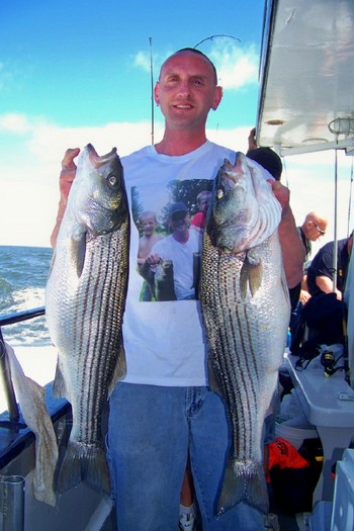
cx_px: 169
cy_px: 268
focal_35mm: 38
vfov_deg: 50.7
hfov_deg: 35.0
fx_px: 560
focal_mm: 5.85
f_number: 2.8
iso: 64
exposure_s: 1/320
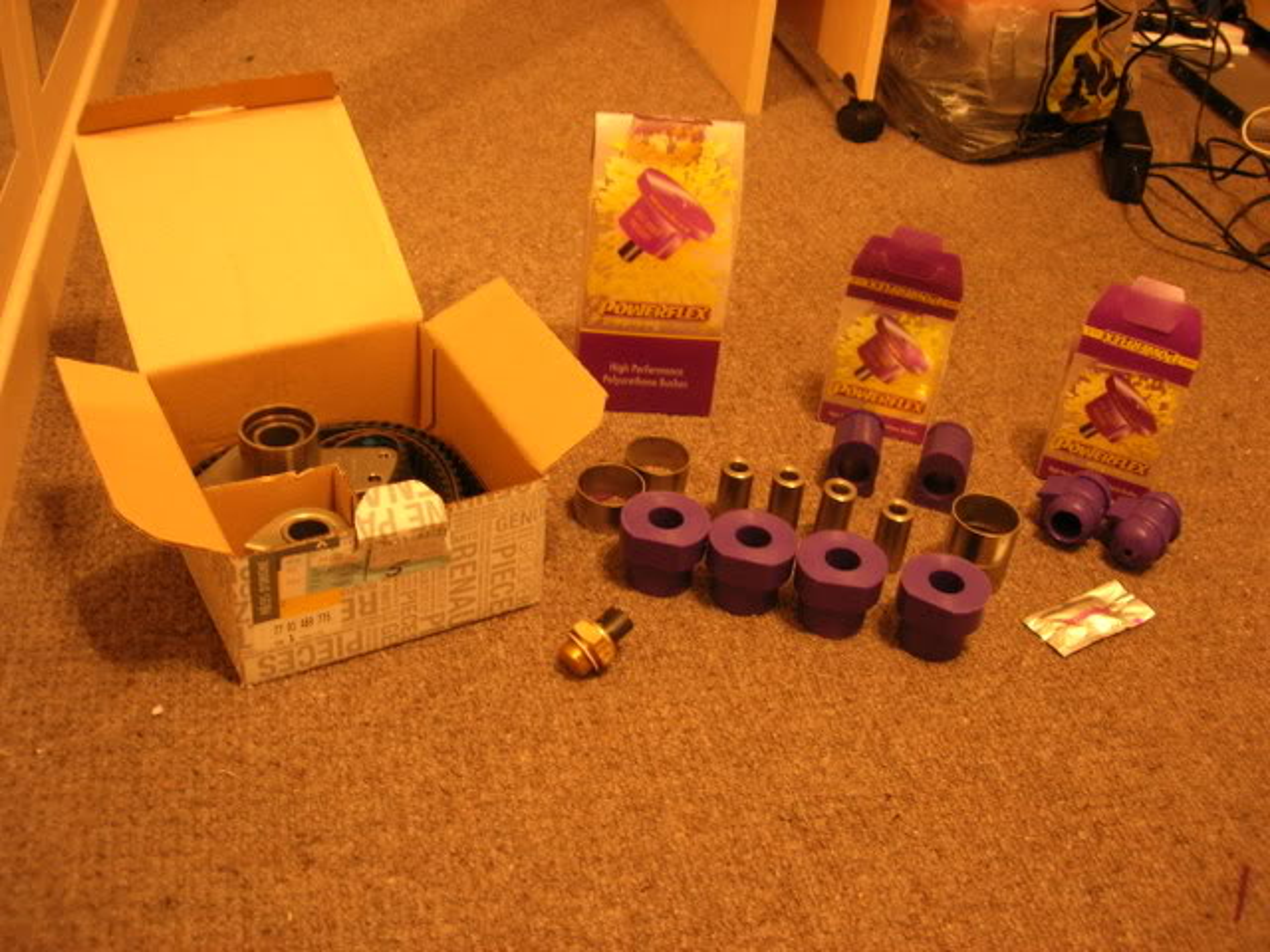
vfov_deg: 37.7
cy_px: 476
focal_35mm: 38
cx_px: 635
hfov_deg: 49.0
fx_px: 1394
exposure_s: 1/3.8
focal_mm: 7.8
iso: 171
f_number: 2.8
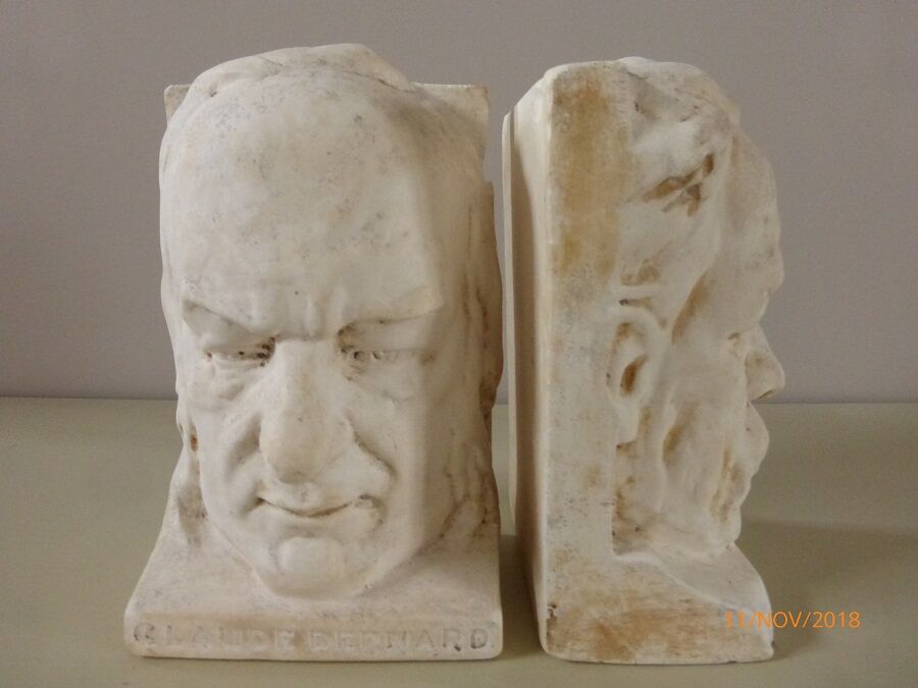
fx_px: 663
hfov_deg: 69.4
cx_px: 459
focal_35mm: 25
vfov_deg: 54.9
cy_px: 344
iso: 800
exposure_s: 1/25
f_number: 3.3
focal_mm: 4.3
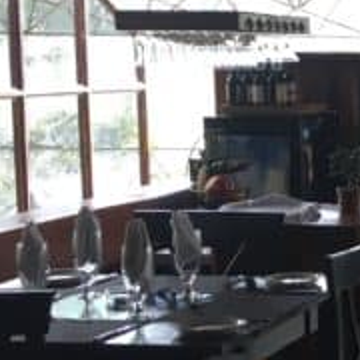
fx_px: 1341
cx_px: 750
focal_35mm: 114
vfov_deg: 15.3
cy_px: 198
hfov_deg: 13.0
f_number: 2.2
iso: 32
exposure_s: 1/40
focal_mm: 4.15
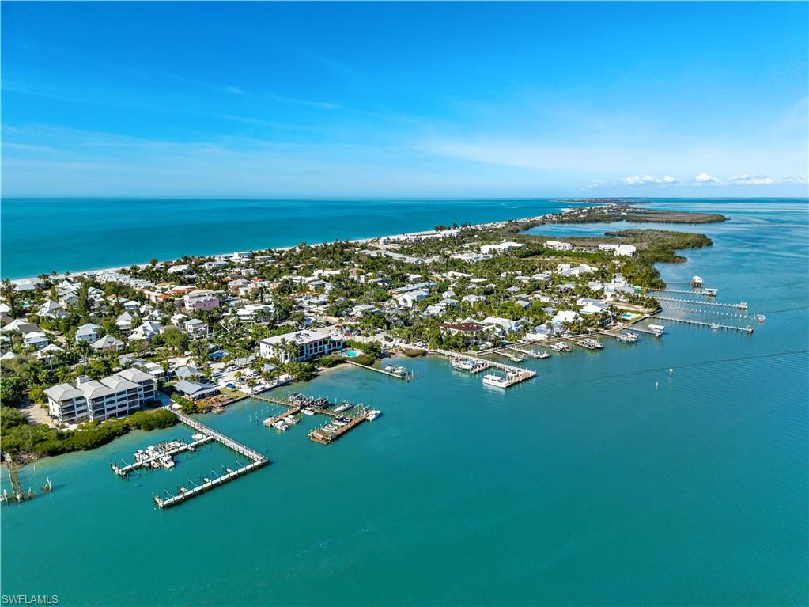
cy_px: 304
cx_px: 404
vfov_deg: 56.8
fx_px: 561
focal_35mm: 24
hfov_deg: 71.6
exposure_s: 1/640
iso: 100
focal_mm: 8.67
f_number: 1.8
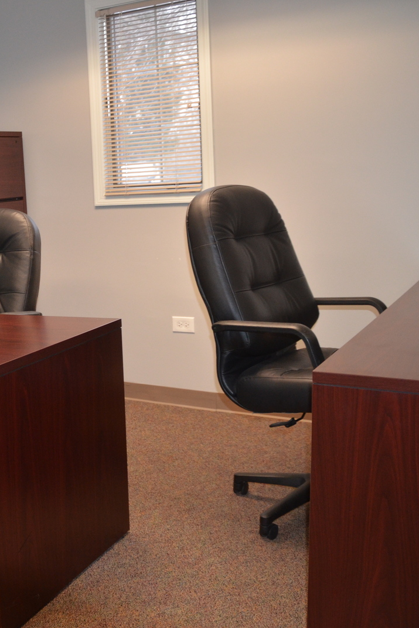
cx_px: -10
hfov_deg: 30.1
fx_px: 716
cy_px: 312
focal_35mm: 41
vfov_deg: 47.4
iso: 800
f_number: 3.5
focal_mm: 18
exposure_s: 1/60
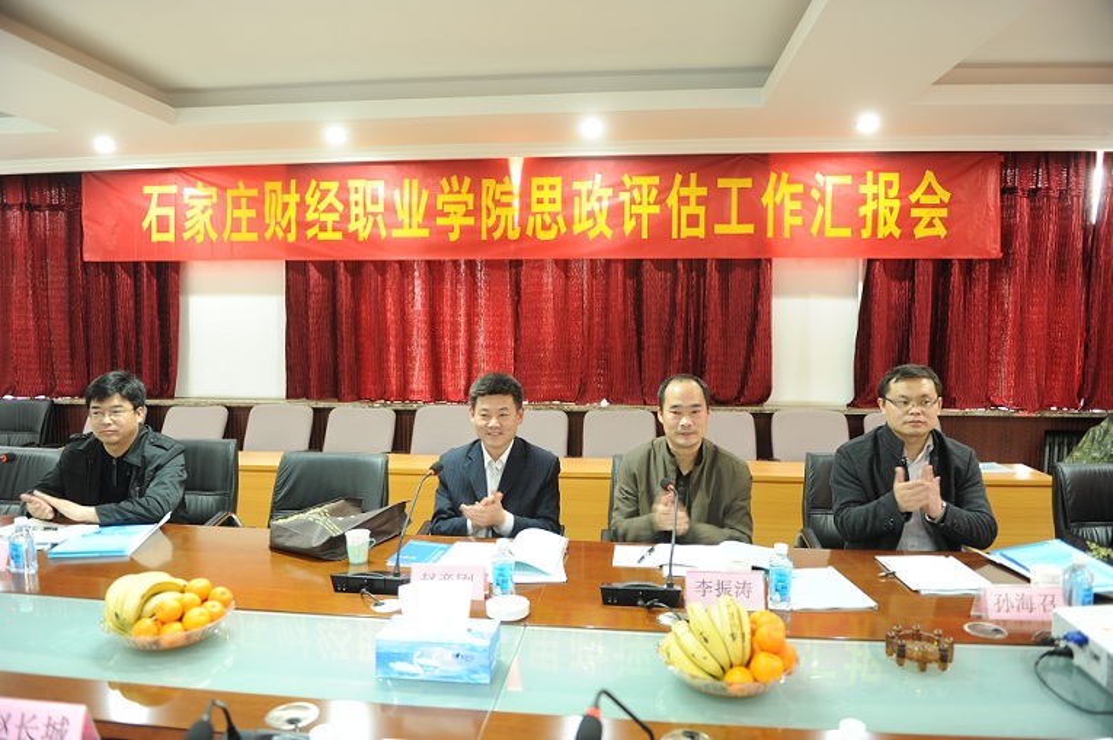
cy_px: 370
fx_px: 741
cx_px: 556
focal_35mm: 24
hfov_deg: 73.8
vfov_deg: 53.1
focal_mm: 24
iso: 800
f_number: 2.8
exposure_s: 1/15
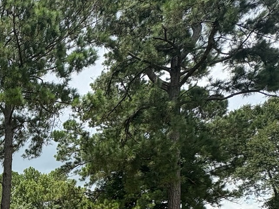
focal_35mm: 45
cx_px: -78
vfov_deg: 28.8
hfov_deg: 32.4
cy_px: 237
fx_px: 363
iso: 40
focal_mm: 2.22
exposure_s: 1/779
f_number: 2.2
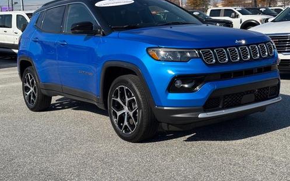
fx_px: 411
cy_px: 71
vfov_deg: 24.8
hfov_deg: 38.9
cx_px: 146
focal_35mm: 52
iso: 64
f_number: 1.78
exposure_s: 1/4049
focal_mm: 6.76
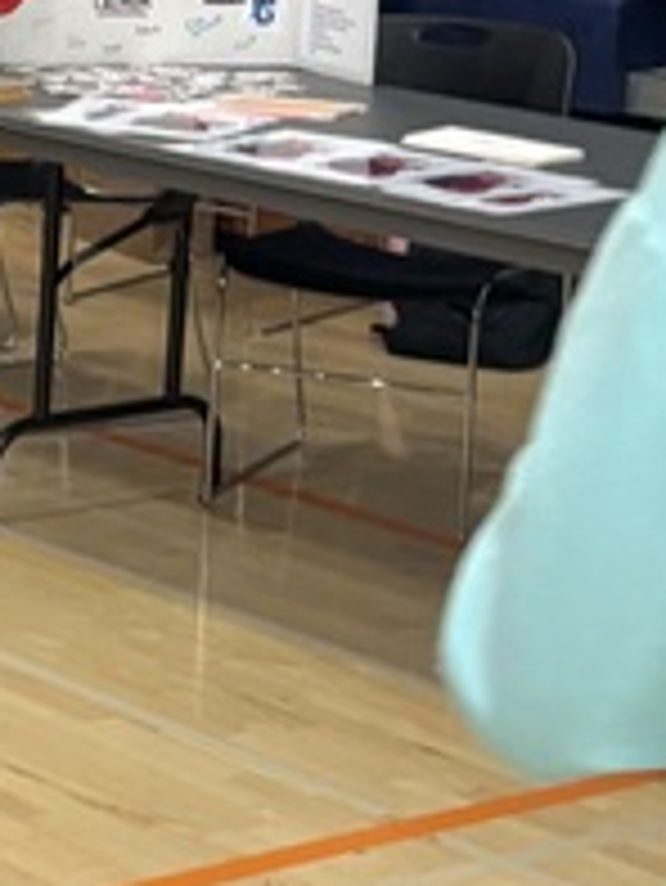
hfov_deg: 9.8
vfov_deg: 14.5
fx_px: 3459
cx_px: -891
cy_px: 157
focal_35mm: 135
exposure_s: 1/60
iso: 200
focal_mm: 5.96
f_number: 1.6
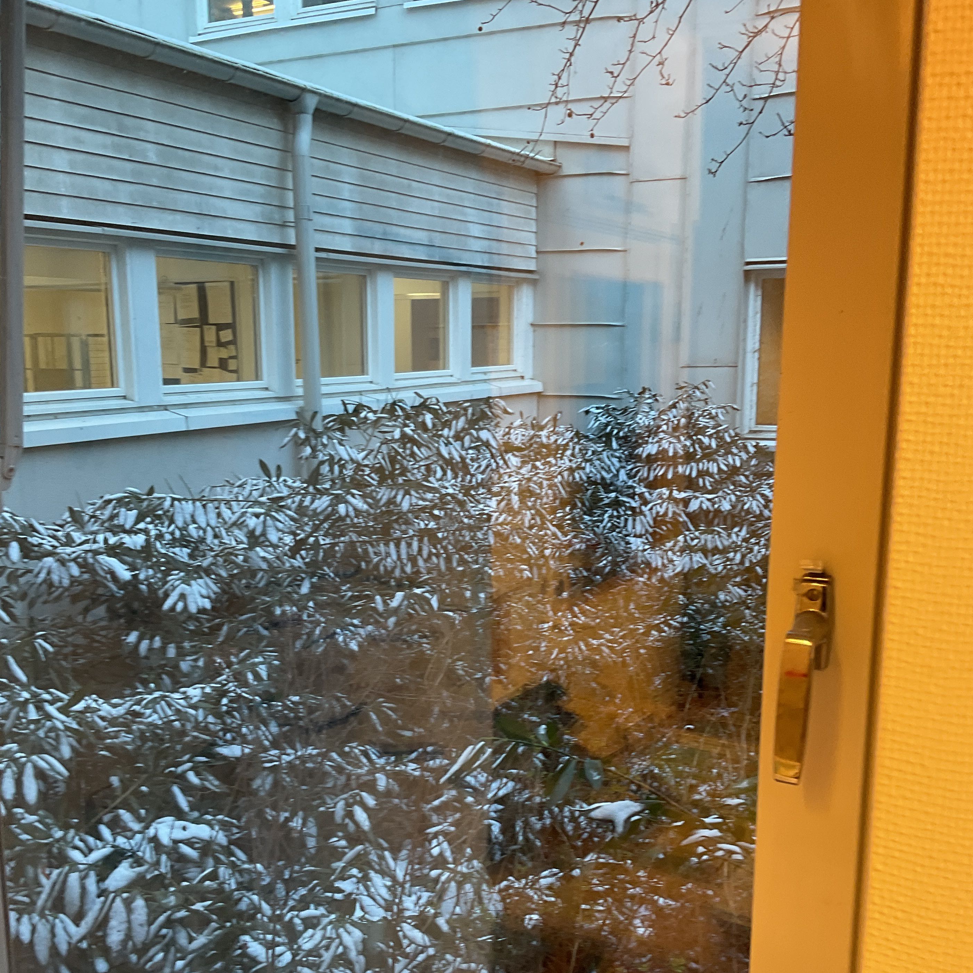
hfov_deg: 44.9
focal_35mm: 37
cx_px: 448
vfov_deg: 44.7
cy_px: 573
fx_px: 1177
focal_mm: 3
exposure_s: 1/50
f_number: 1.8
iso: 40
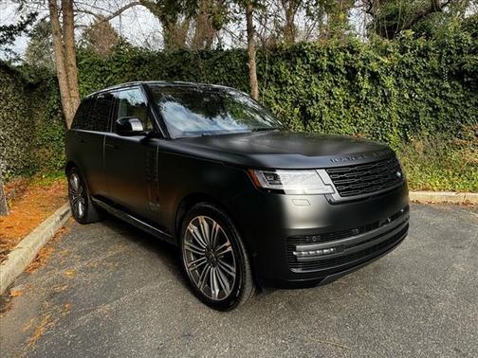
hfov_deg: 71.6
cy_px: 179
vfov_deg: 56.8
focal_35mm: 24
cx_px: 239
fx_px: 331
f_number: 1.78
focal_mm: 6.76
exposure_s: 1/379
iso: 80
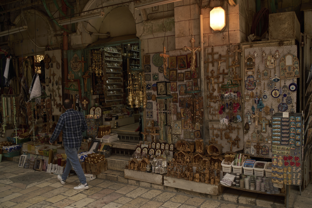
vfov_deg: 37.9
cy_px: 104
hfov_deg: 54.4
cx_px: 156
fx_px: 303
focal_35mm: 35
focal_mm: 35
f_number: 3.5
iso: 500
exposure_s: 1/1000
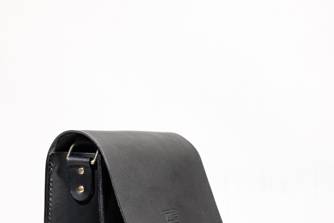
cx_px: 122
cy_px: 162
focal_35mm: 117
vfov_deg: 11.7
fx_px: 1085
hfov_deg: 17.5
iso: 400
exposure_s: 1/40
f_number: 5.6
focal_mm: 50
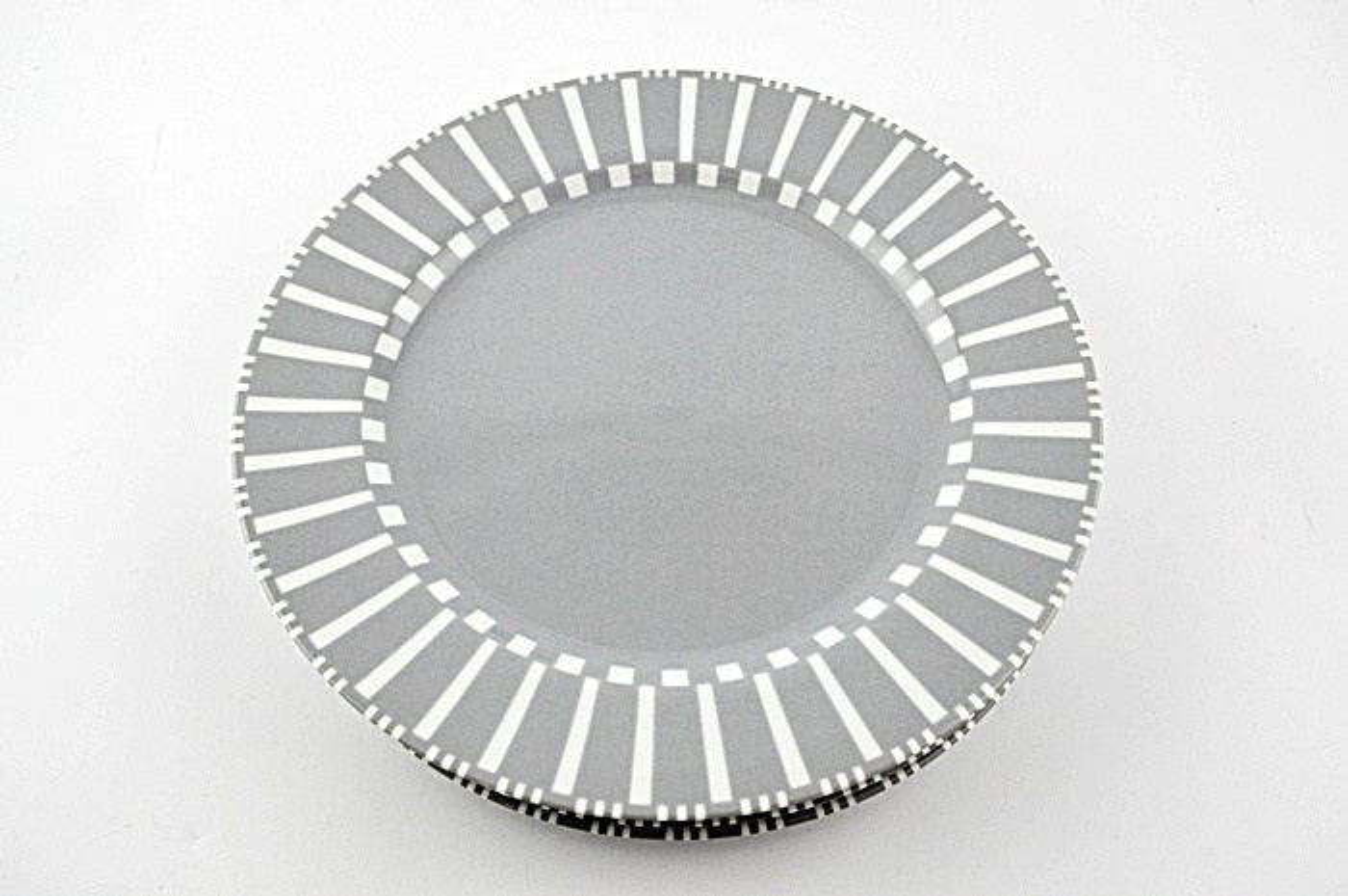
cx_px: 674
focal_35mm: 36
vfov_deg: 36.8
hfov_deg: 53.2
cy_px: 448
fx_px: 1346
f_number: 5.6
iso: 250
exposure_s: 1/125
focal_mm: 24
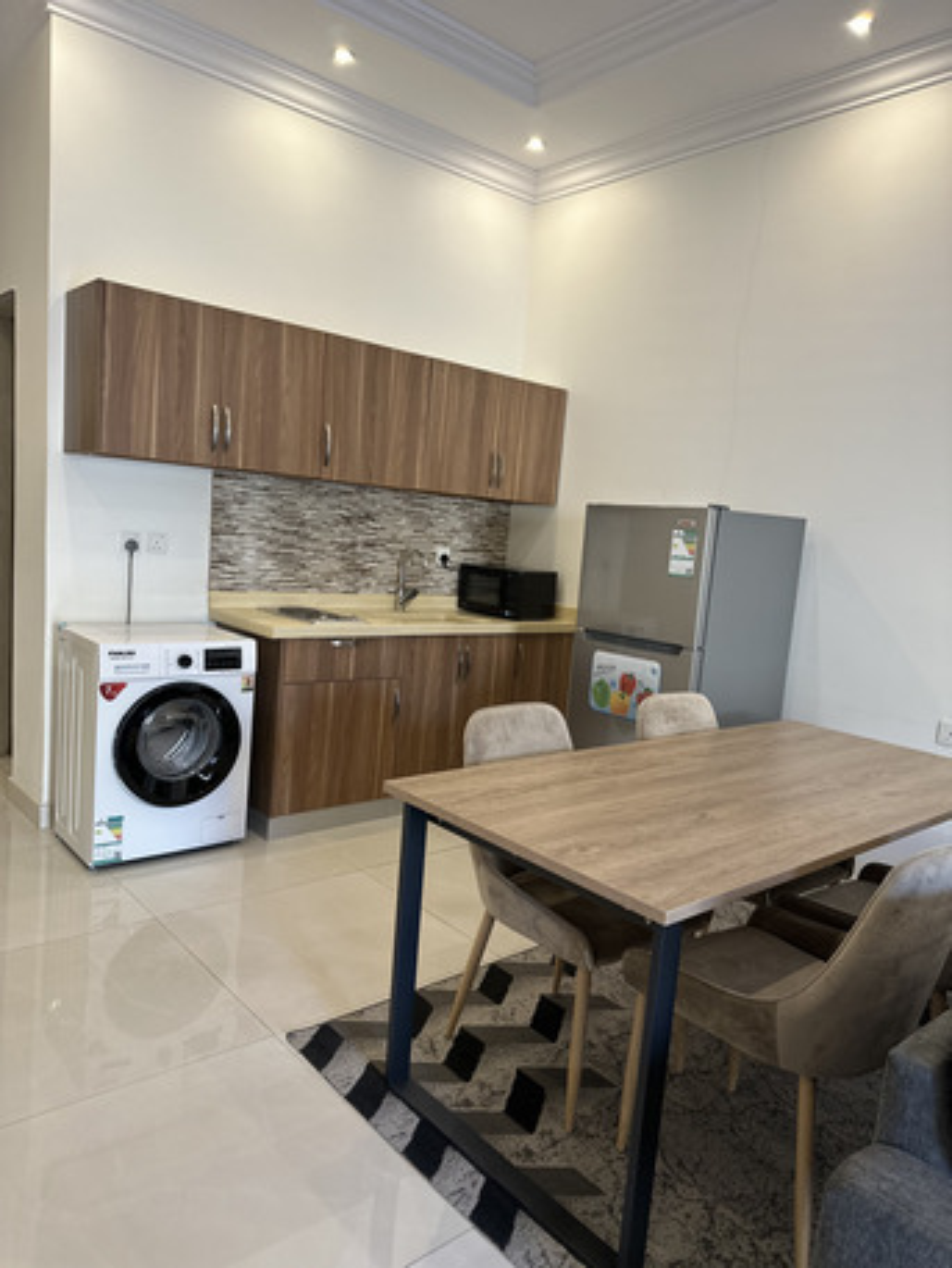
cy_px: 634
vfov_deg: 71.6
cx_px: 476
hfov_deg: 56.8
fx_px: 880
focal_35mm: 24
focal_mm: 6.86
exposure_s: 1/60
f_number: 1.78
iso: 160
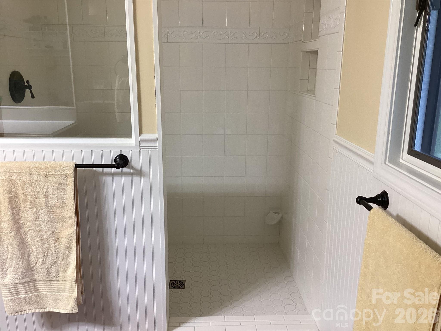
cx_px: 220
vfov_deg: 45.4
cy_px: 166
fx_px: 395
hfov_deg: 58.4
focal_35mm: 31
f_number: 2.4
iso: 160
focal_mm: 3.3
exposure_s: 1/60
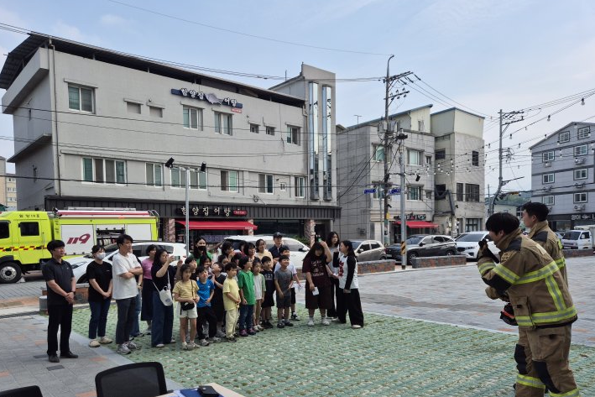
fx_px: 446
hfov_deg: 67.2
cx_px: 264
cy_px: 245
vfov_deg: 47.6
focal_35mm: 27
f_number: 1.8
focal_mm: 5.4
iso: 25
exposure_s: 1/1328
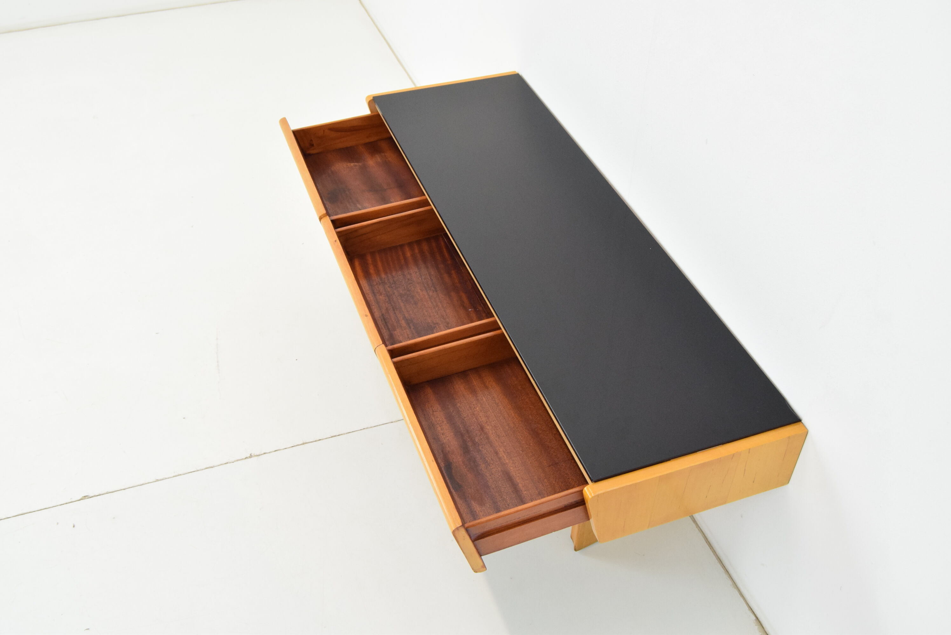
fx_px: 952
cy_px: 318
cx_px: 476
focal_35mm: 36
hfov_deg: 53.1
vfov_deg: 36.9
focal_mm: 24
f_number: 5.6
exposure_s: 1/125
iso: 1600
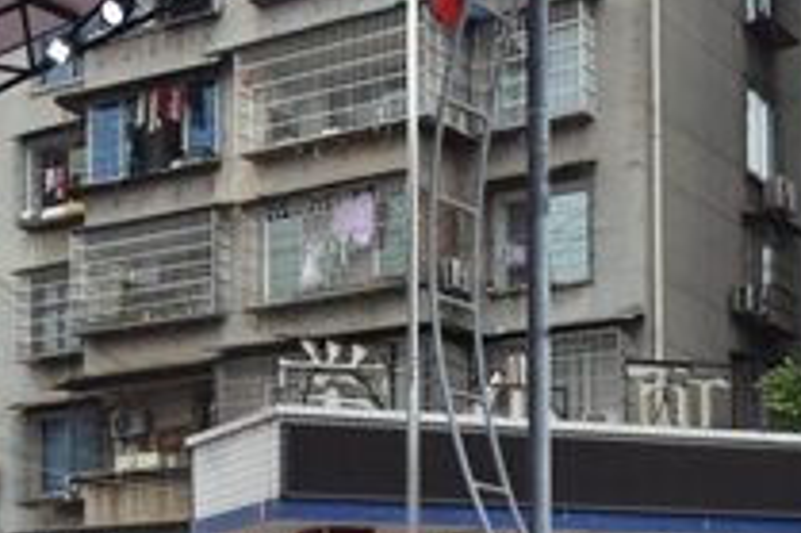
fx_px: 2045
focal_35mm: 92
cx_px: -65
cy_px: 704
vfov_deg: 14.2
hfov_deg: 21.1
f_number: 7.1
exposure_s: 1/200
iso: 400
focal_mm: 20
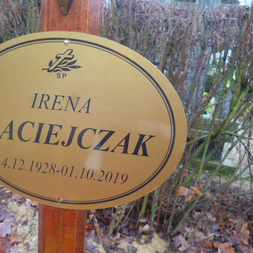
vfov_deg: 48.4
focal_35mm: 34
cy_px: 129
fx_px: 281
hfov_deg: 47.5
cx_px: 80
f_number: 3.1
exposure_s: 1/60
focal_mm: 5
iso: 250
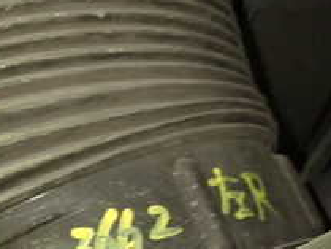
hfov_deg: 22.5
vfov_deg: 17.0
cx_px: 78
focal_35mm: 86
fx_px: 823
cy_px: 35
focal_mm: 5.4
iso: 800
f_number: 2.3
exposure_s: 1/25
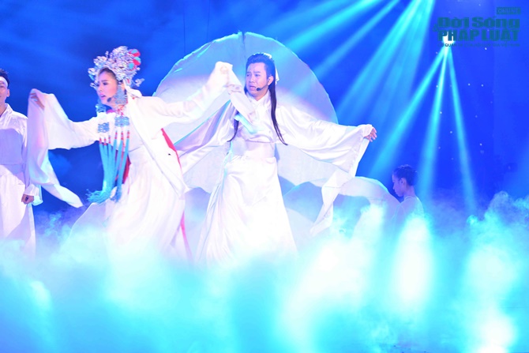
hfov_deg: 16.4
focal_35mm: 125
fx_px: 1837
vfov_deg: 11.0
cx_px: 264
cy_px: 176
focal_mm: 125
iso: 800
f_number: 4.5
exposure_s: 1/200
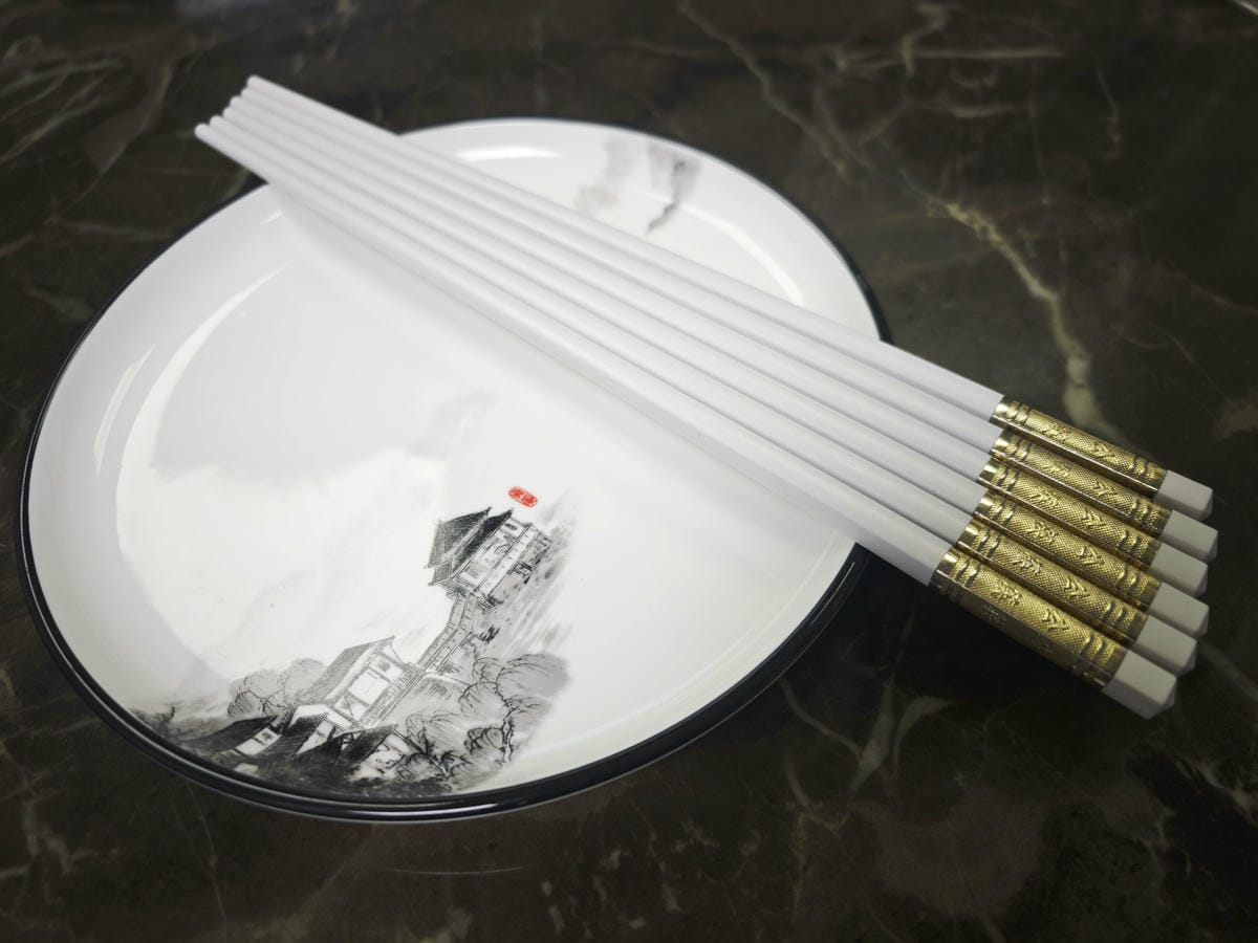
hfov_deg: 73.9
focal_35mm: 23
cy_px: 472
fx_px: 836
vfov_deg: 58.9
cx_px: 629
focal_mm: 8.72
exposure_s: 1/69.4
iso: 320
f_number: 2
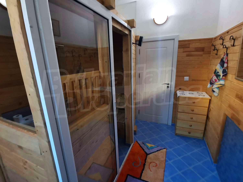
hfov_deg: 91.0
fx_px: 119
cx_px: 122
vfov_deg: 74.7
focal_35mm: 17
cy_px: 91
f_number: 2.2
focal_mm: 2.23
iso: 640
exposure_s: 1/16.7
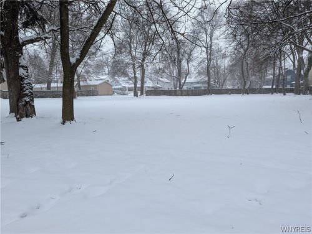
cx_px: 156
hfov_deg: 71.5
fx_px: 217
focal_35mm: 24
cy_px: 117
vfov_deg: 56.9
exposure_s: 1/1081
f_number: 1.68
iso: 30
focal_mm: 6.9
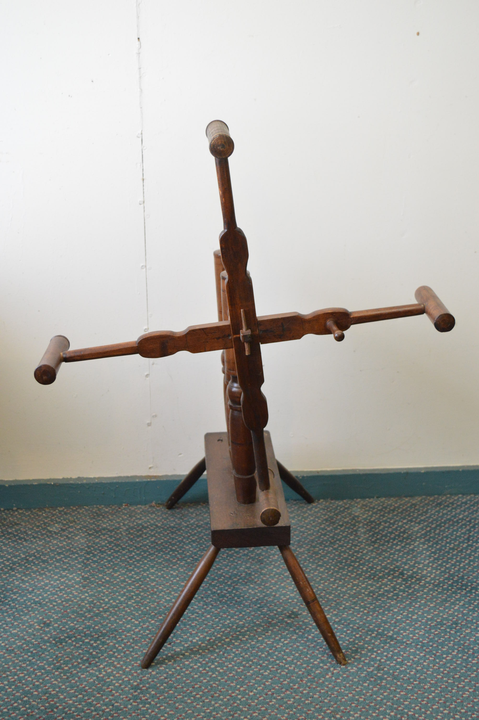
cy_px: 360
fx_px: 870
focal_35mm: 44
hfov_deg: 30.8
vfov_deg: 45.0
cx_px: 240
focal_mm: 29
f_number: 5
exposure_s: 1/80
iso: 1600
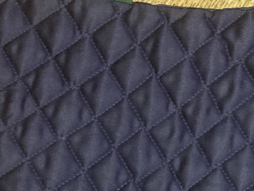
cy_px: 281
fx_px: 851
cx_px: 172
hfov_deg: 16.9
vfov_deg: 12.2
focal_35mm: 116
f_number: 1.8
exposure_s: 1/25
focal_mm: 3.99
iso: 400
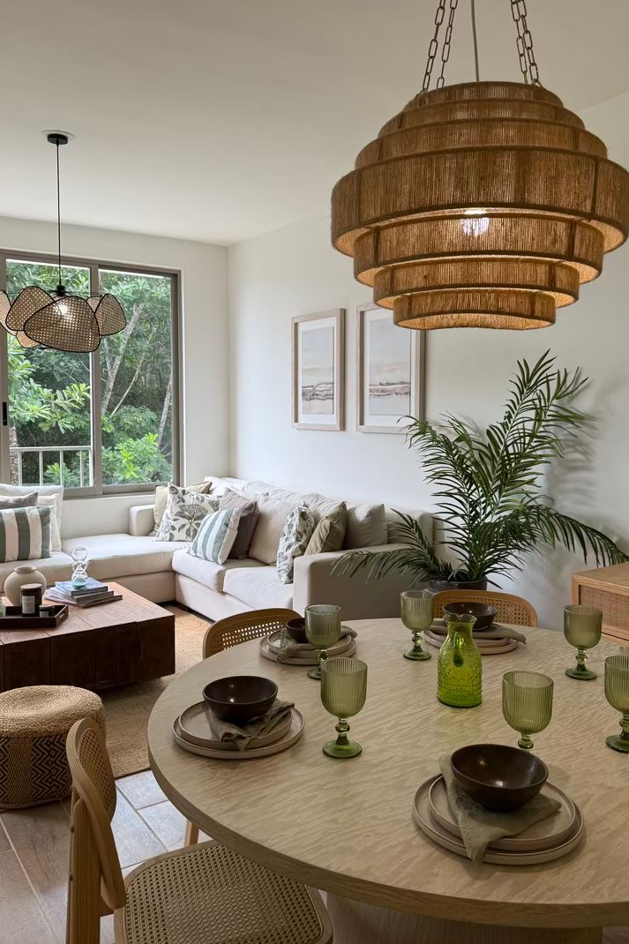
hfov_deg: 46.4
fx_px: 734
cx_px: 325
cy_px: 454
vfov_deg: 65.5
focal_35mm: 28
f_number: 1.78
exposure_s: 1/121
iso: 64
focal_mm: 6.76
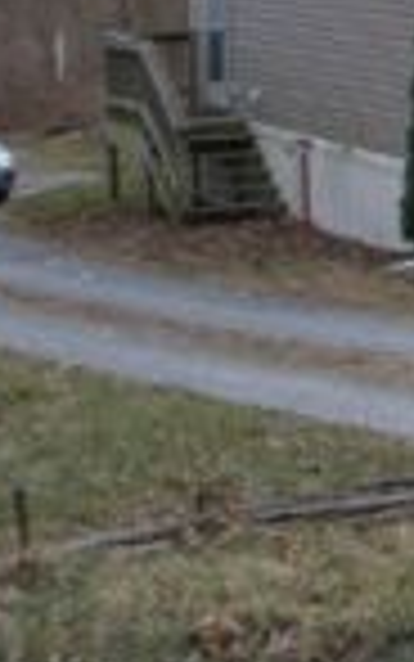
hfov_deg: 10.1
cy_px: 153
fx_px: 2092
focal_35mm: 116
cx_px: 945
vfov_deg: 17.8
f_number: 5.6
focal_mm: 6.3
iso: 80
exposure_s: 1/100
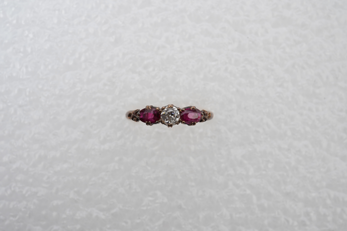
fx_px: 434
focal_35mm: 45
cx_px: 174
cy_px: 116
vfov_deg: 29.9
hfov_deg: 43.6
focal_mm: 30
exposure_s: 1/100
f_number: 18
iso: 640
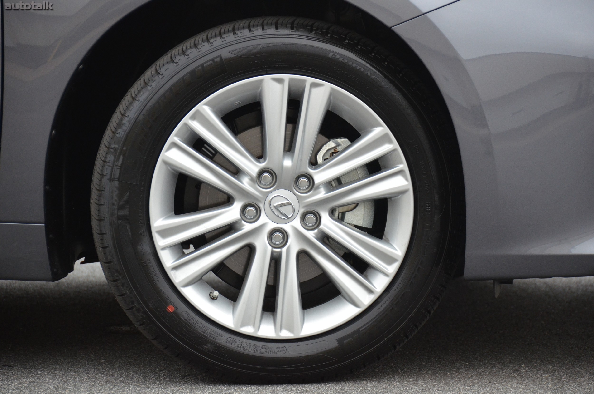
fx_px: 2766
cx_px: 297
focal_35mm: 168
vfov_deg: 8.1
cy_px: 197
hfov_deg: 12.3
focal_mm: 112
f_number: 5.3
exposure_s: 1/500
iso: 1250
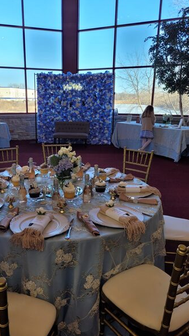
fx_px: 258
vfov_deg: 66.1
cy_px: 167
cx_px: 72
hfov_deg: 40.0
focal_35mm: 29
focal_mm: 5.4
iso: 40
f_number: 1.8
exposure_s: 1/128
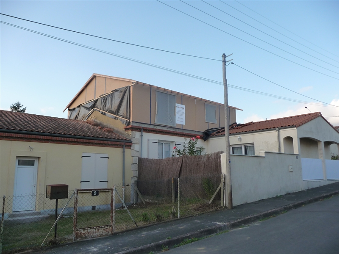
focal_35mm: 28
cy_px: 127
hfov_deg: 63.4
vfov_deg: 49.7
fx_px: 274
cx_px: 170
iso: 160
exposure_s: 1/320
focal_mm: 4.7
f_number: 3.3
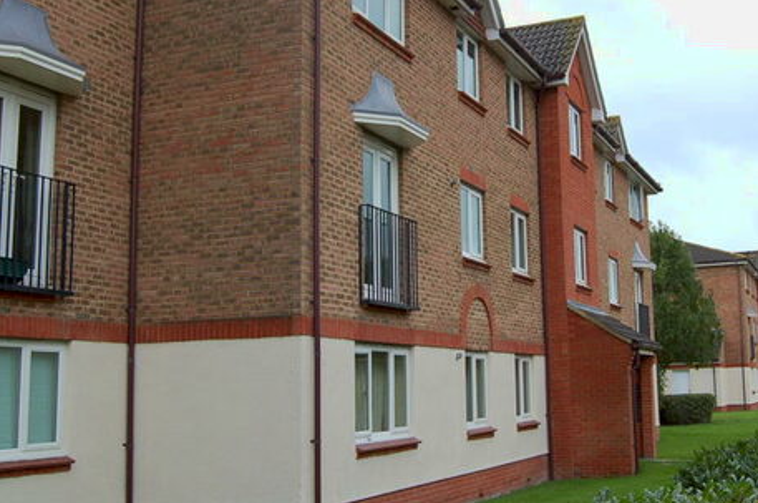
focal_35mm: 46
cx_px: 471
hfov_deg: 42.5
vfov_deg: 29.1
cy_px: 224
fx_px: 967
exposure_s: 1/160
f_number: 6.3
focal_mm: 20
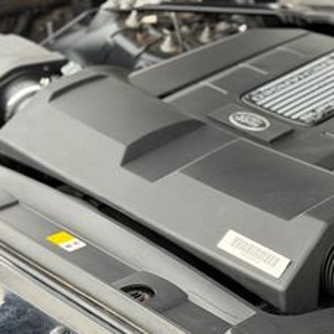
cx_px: 368
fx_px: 1299
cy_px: 234
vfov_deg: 14.6
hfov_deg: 14.3
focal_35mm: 119
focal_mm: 6.76
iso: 80
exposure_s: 1/269
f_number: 1.78
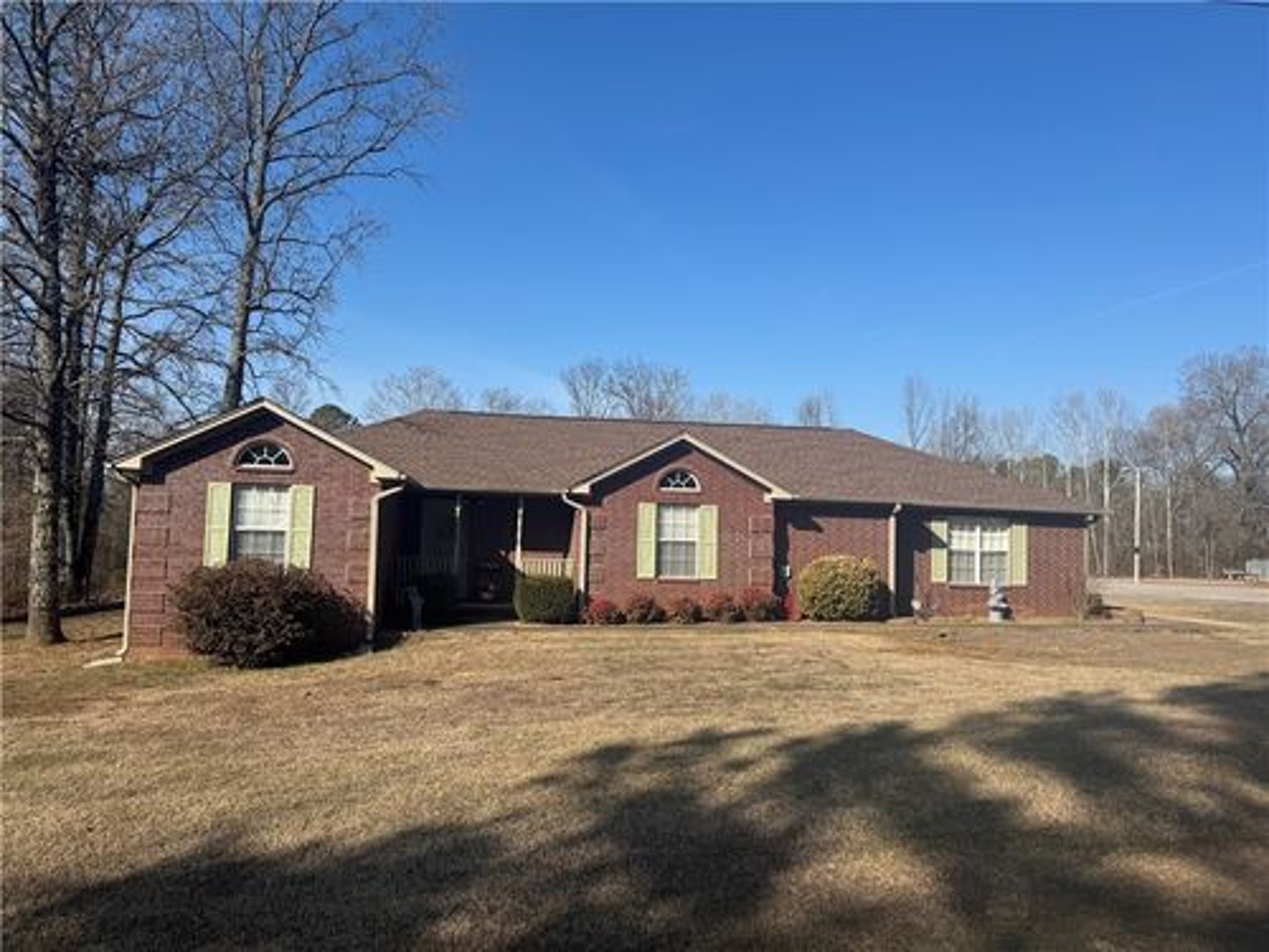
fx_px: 880
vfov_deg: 56.8
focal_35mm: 24
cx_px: 634
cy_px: 476
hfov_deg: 71.6
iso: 80
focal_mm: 6.76
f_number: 1.78
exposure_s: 1/4310
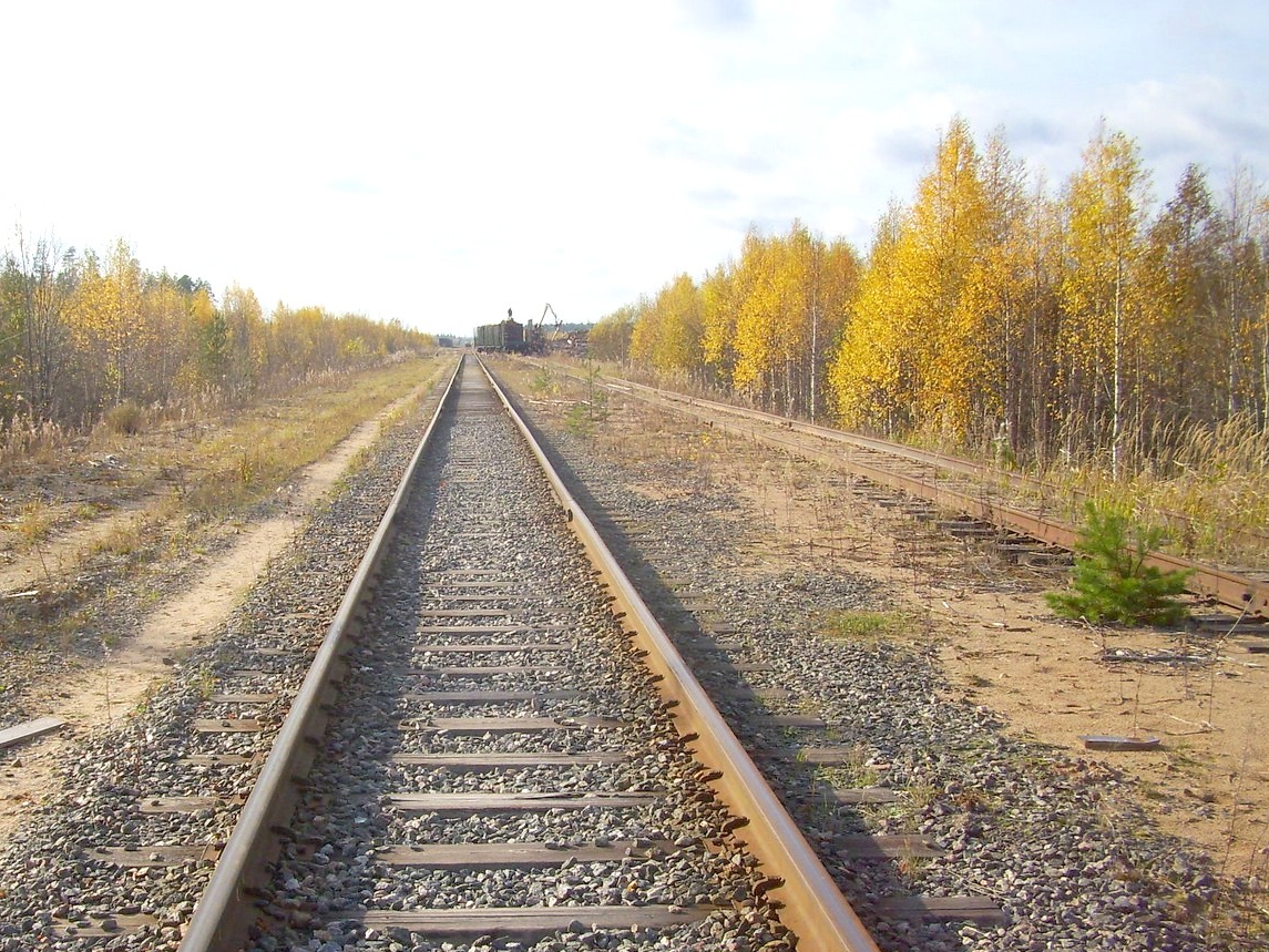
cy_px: 612
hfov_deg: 42.0
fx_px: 1650
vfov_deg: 32.0
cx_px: 553
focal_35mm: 45
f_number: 5.6
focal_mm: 5.7
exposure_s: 1/250
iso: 80
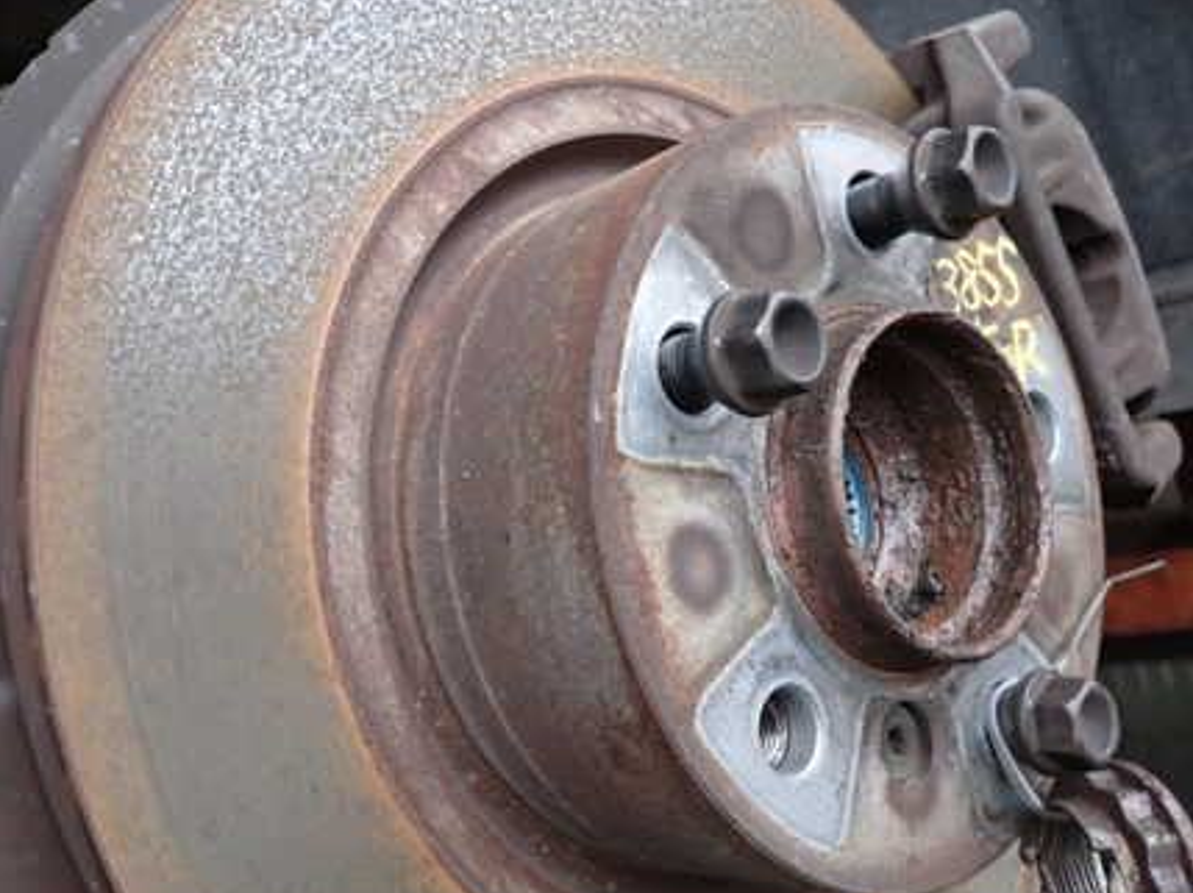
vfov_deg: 40.5
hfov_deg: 51.5
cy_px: 529
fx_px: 1205
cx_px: 384
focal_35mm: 35
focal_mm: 4.5
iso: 250
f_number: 2
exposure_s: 1/30
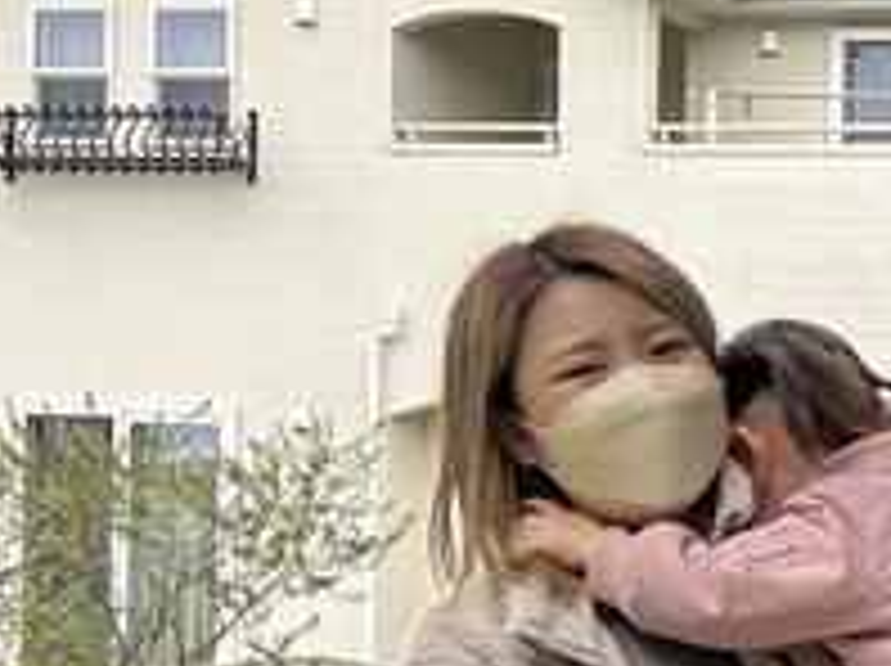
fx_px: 2365
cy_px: 673
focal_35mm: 92
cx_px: 1426
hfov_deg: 18.3
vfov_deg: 15.7
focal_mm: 5.7
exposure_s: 1/235
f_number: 1.5
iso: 40
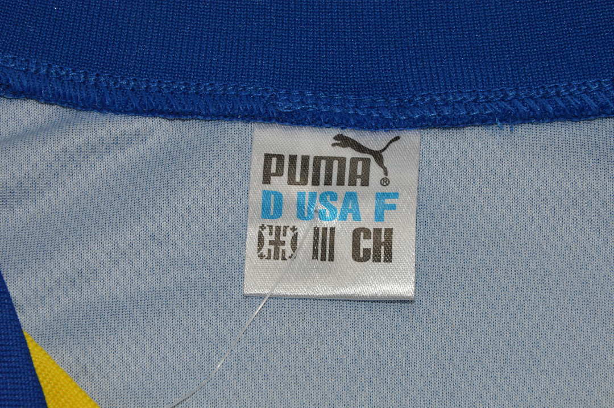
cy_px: 204
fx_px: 2684
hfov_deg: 13.1
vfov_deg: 8.7
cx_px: 307
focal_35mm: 158
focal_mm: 105
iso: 400
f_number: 18
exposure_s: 1/200
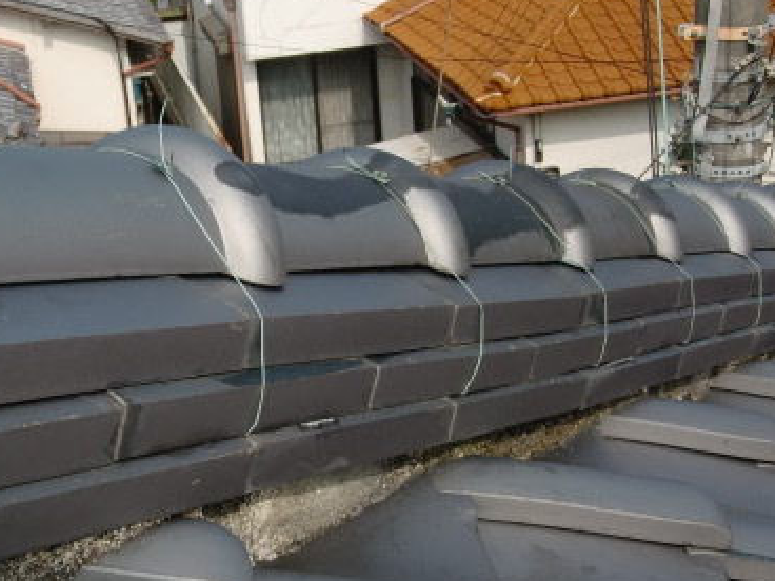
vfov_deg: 22.2
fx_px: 1478
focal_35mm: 66
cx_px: 175
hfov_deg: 28.9
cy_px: 356
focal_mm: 6.66
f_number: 3.9
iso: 64
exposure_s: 1/800
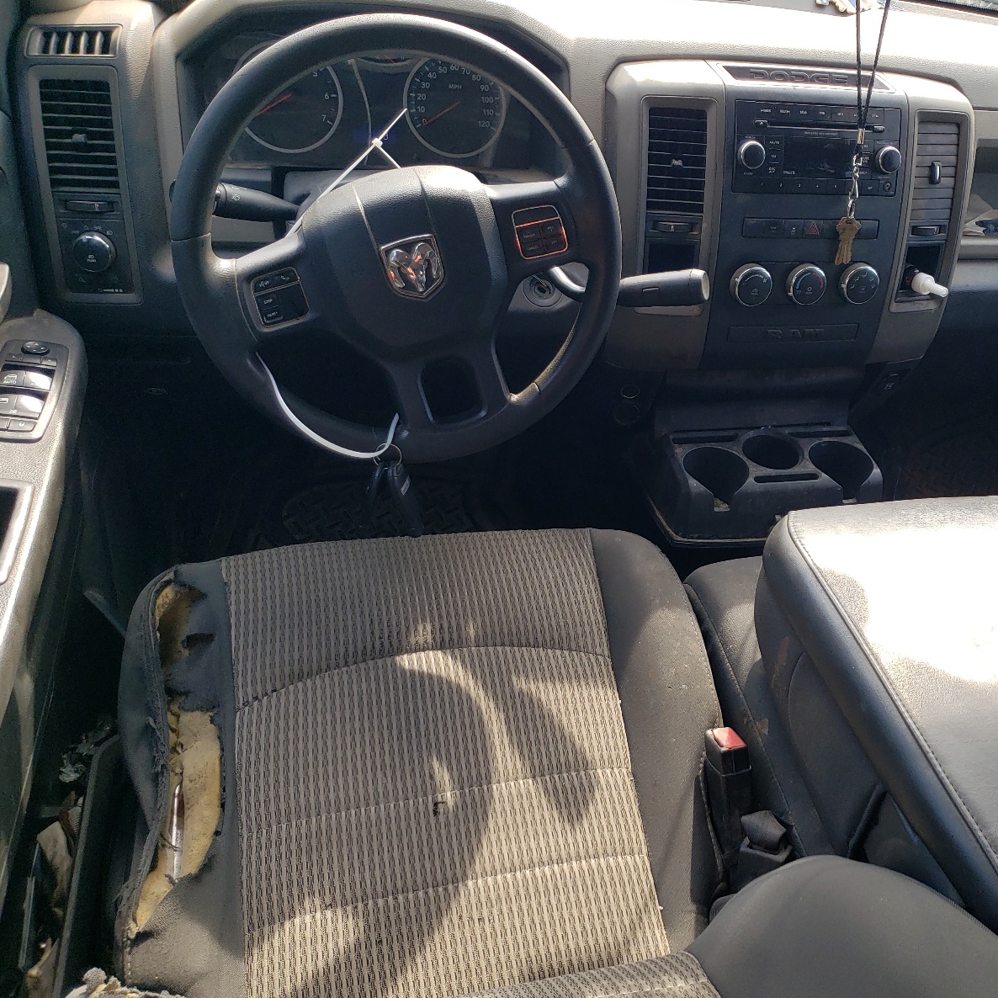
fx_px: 1011
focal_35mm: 31
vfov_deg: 52.5
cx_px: 654
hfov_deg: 51.7
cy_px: 503
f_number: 1.5
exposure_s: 1/217
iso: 50
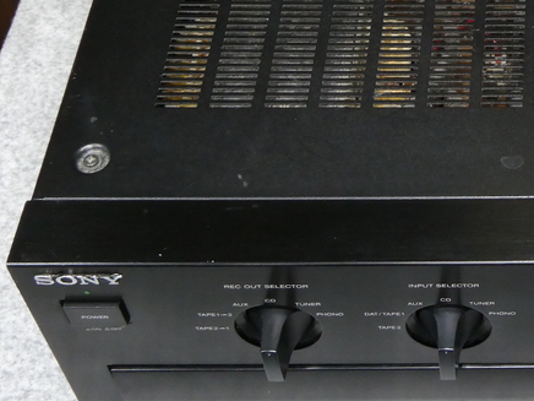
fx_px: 1358
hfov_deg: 21.2
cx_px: 579
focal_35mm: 88
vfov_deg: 16.7
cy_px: 92
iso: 400
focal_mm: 7.2
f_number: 5.6
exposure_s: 1/6
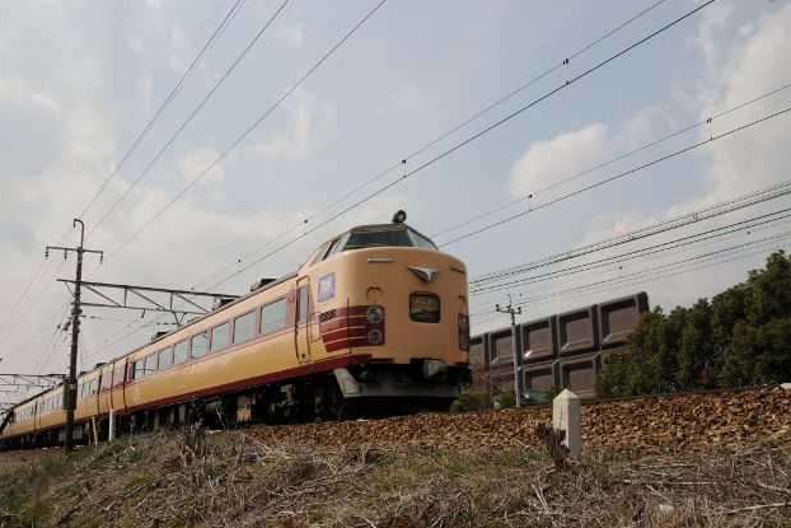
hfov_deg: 51.9
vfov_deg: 36.0
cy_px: 268
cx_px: 388
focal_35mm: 37
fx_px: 813
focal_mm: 24
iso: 200
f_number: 13
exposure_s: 1/500
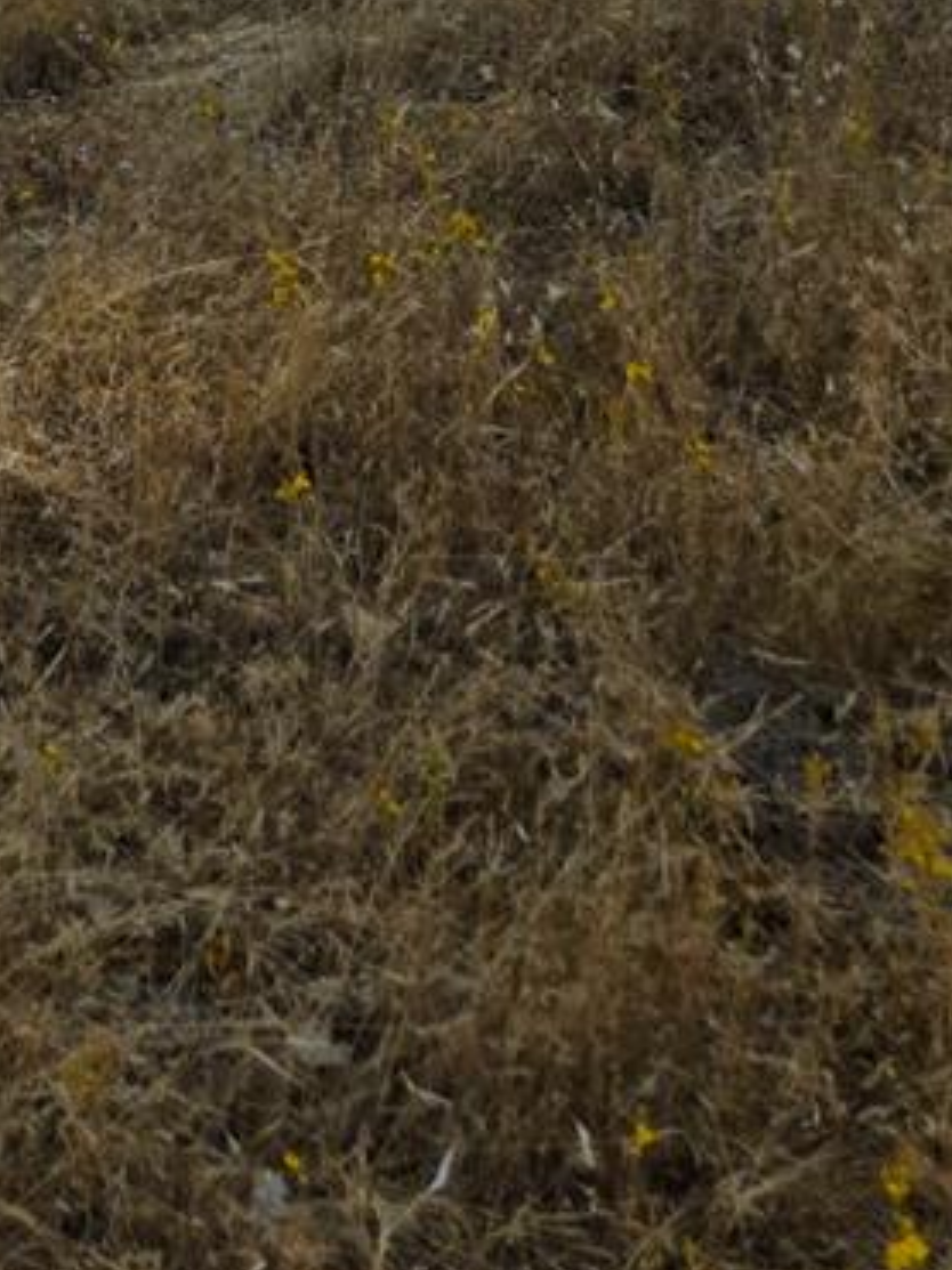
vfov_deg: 18.1
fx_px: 3412
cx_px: -461
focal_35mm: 93
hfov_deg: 14.8
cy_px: -794
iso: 25
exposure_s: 1/1521
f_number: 1.8
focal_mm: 5.4
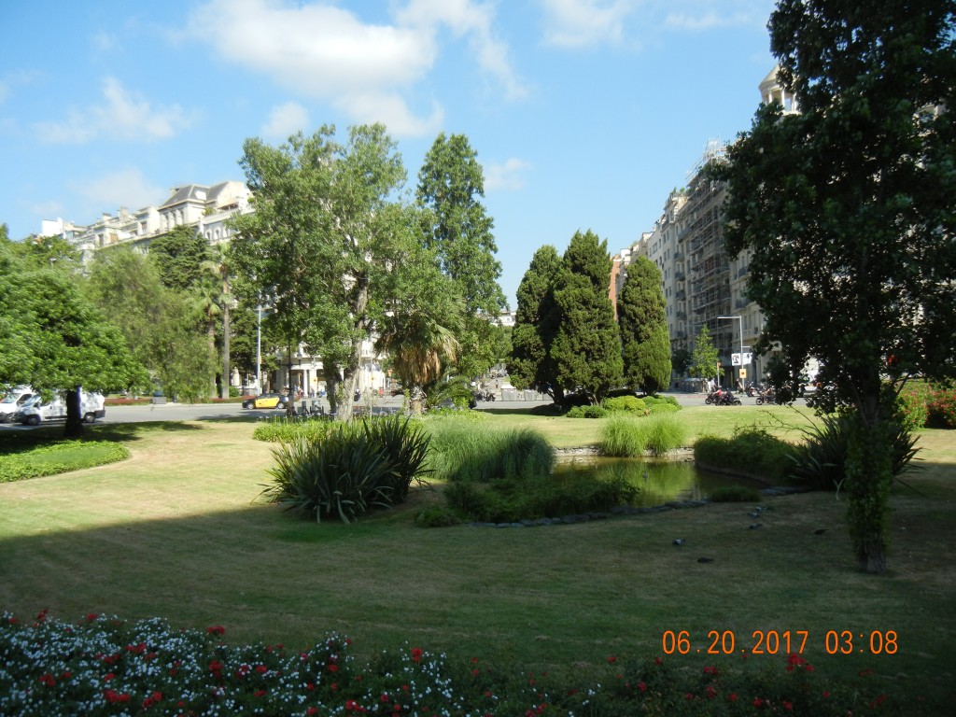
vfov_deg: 46.8
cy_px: 358
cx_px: 478
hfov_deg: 60.0
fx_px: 829
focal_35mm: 30
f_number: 3.5
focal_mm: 5.4
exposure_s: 1/836
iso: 160
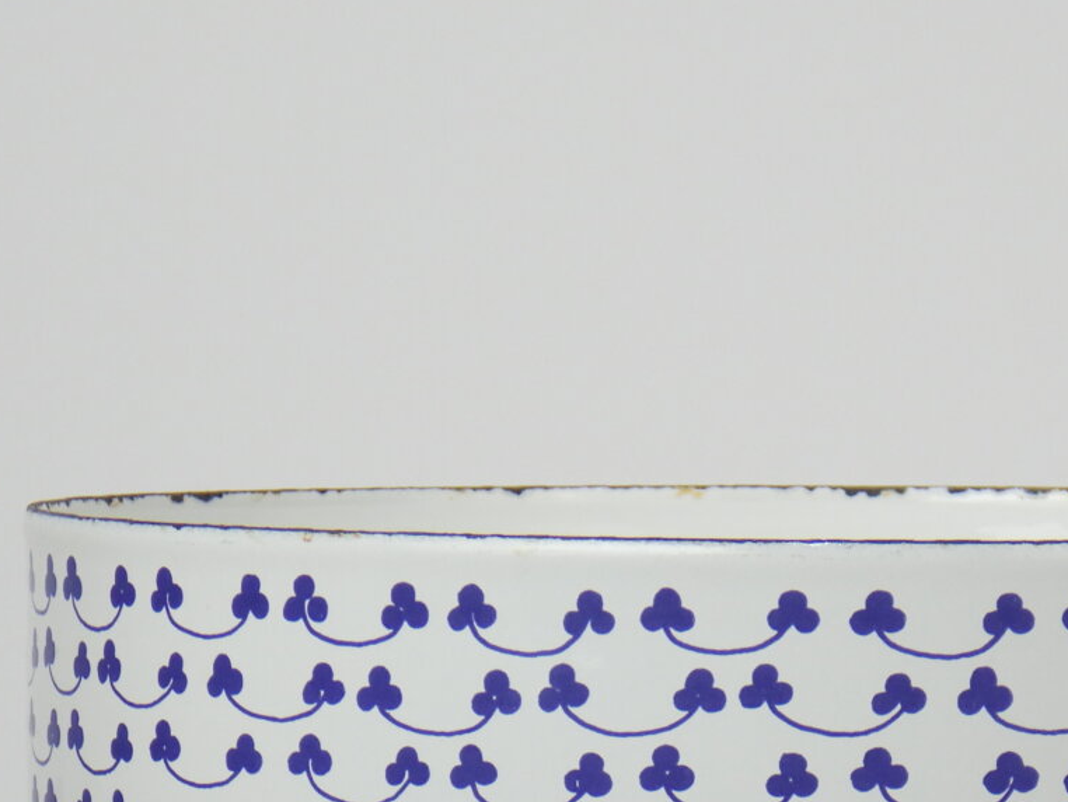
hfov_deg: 10.2
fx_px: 5987
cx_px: 812
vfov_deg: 7.6
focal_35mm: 194
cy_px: 859
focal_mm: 13.7
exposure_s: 1/60
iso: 125
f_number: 4.8
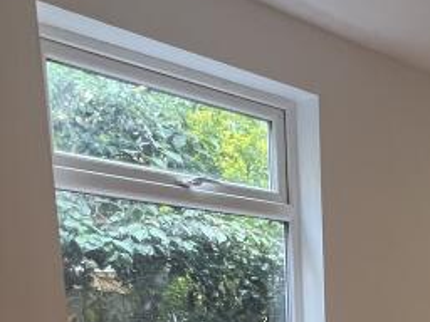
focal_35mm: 52
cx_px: 455
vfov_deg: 23.5
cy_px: 456
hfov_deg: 32.9
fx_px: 646
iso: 200
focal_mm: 1.57
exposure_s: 1/100
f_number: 1.8
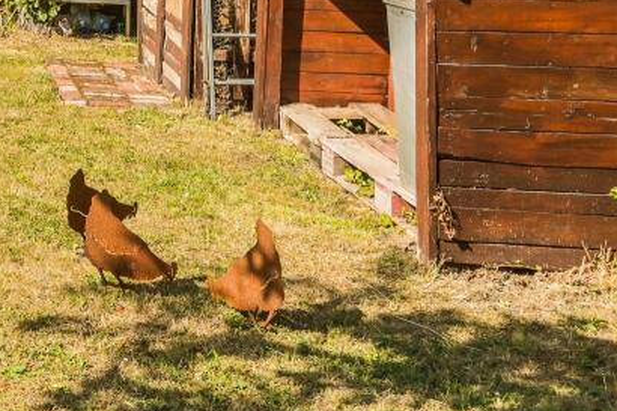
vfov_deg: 22.1
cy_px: -95
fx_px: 964
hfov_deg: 29.7
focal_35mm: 56
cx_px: -149
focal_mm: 22.5
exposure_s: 1/640
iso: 400
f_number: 13
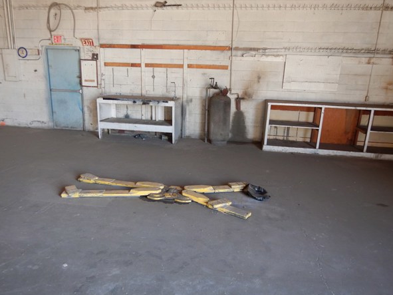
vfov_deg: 53.0
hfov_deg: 67.3
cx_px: 197
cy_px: 153
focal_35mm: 26
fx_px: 295
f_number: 2.8
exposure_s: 1/30
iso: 125
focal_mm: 4.3
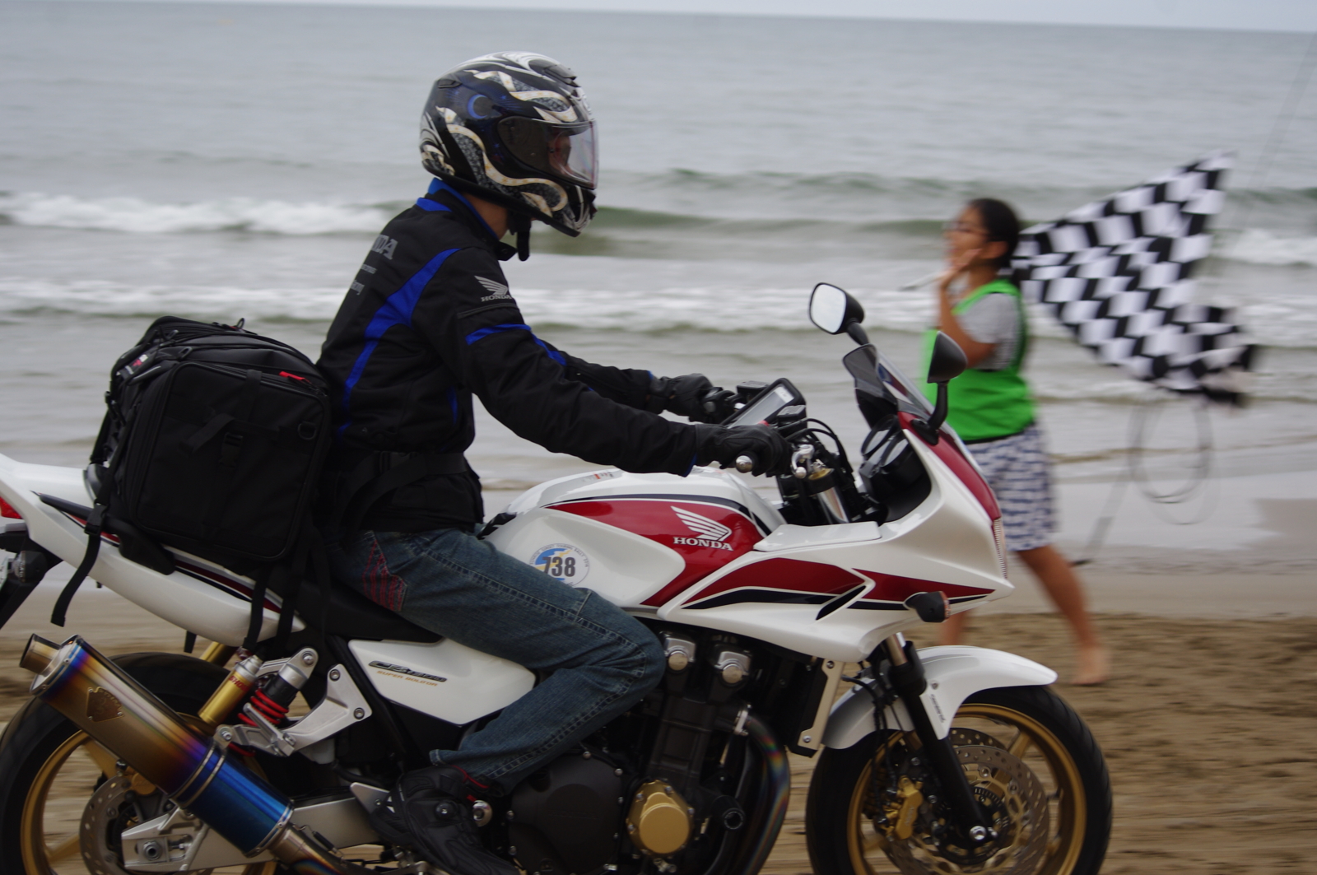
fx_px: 2996
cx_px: 658
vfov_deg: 16.6
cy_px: 438
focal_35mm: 82
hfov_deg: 24.8
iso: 200
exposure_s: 1/200
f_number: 5
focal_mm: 55
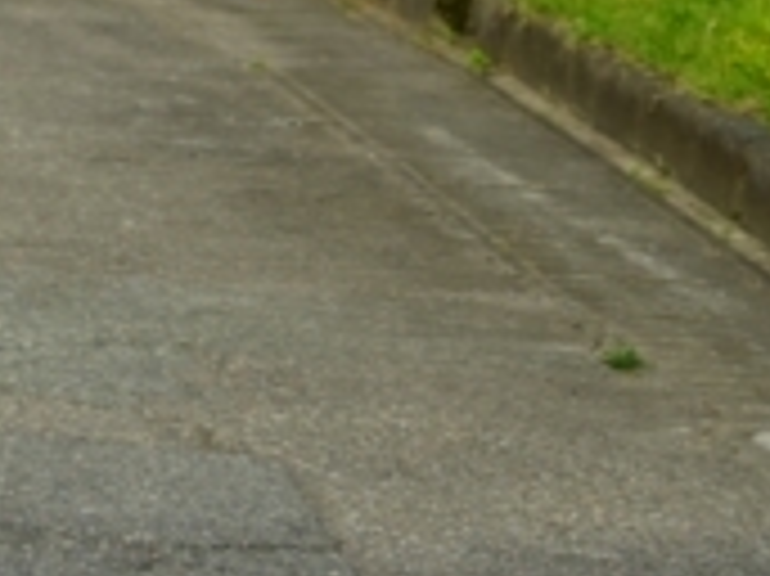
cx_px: -329
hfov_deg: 4.4
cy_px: -328
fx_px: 10003
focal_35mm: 450
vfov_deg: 3.3
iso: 200
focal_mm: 100
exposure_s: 1/1000
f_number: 5.6
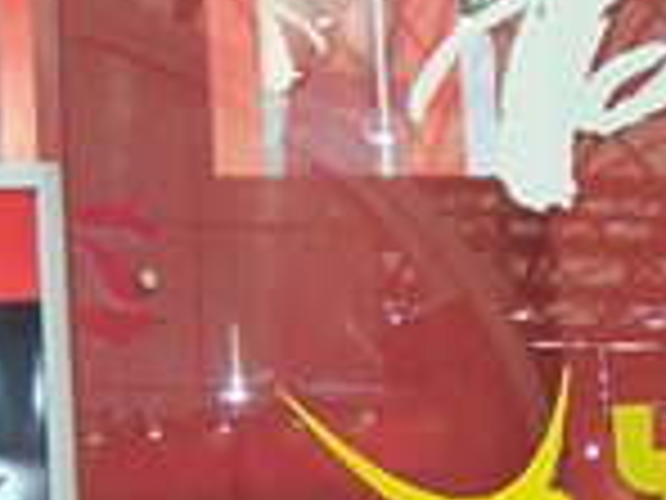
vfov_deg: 11.4
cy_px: 520
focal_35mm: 128
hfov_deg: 15.2
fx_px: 2463
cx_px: 644
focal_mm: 6.3
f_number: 2.8
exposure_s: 1/30
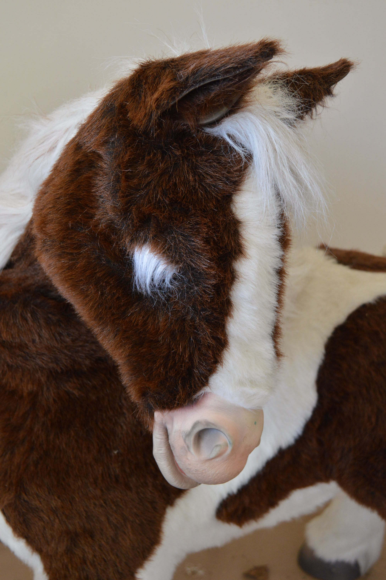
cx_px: 193
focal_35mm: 48
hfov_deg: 28.0
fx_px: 773
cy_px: 290
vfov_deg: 41.1
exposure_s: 1/50
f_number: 5.6
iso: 800
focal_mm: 32
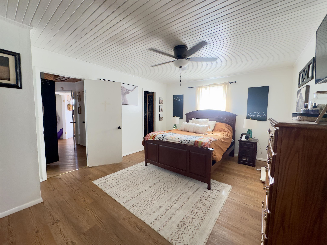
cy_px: 122
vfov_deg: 85.7
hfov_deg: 102.1
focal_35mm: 14
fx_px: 132
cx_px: 164
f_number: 2.2
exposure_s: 1/60
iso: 400
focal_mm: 2.22
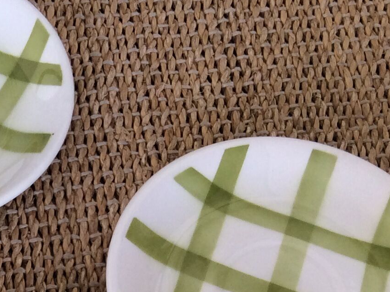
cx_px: -24
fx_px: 1103
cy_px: 355
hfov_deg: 19.3
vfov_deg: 14.5
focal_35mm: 98
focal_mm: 3.3
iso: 40
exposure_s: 1/25
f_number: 2.4
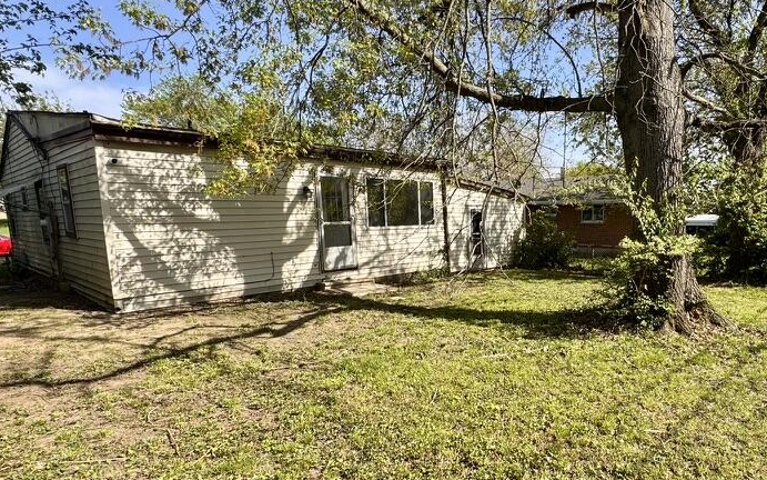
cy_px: 281
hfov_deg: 76.8
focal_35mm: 22
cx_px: 519
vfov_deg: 54.8
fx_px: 460
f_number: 2.2
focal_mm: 2.22
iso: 40
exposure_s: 1/879
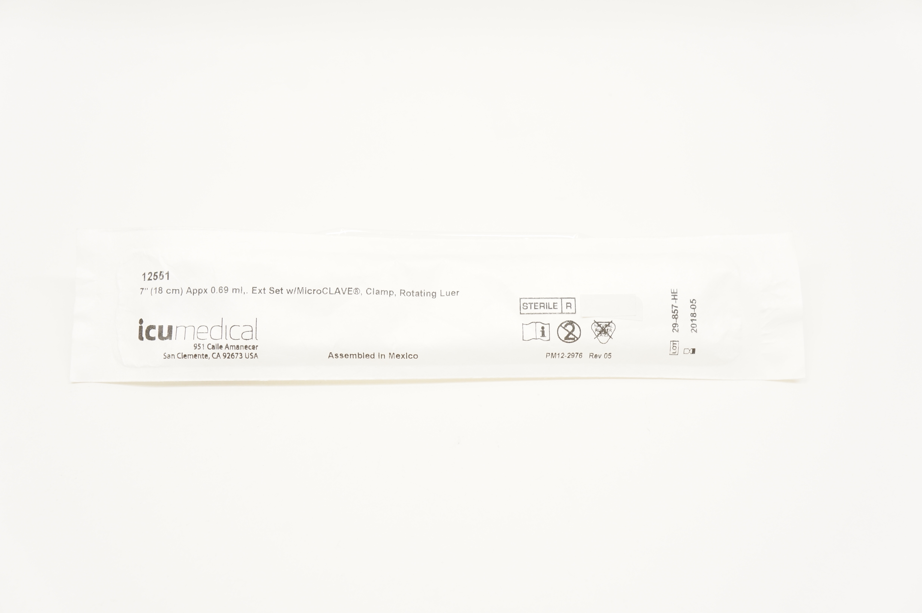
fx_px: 1228
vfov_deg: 28.0
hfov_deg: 41.2
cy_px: 306
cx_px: 461
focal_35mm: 48
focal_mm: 32
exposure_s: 1/50
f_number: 5.6
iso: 400
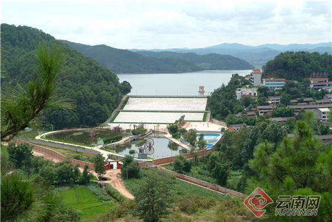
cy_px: 111
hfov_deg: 42.3
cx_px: 166
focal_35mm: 46
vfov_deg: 29.0
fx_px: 429
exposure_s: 1/180
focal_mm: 31
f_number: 8
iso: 100
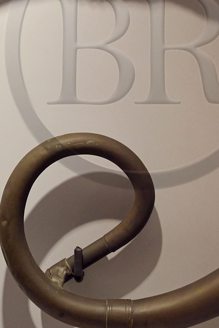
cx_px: 142
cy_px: 50
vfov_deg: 24.0
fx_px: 757
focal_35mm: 83
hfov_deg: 16.4
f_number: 6.3
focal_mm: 38
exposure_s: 1/20
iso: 800
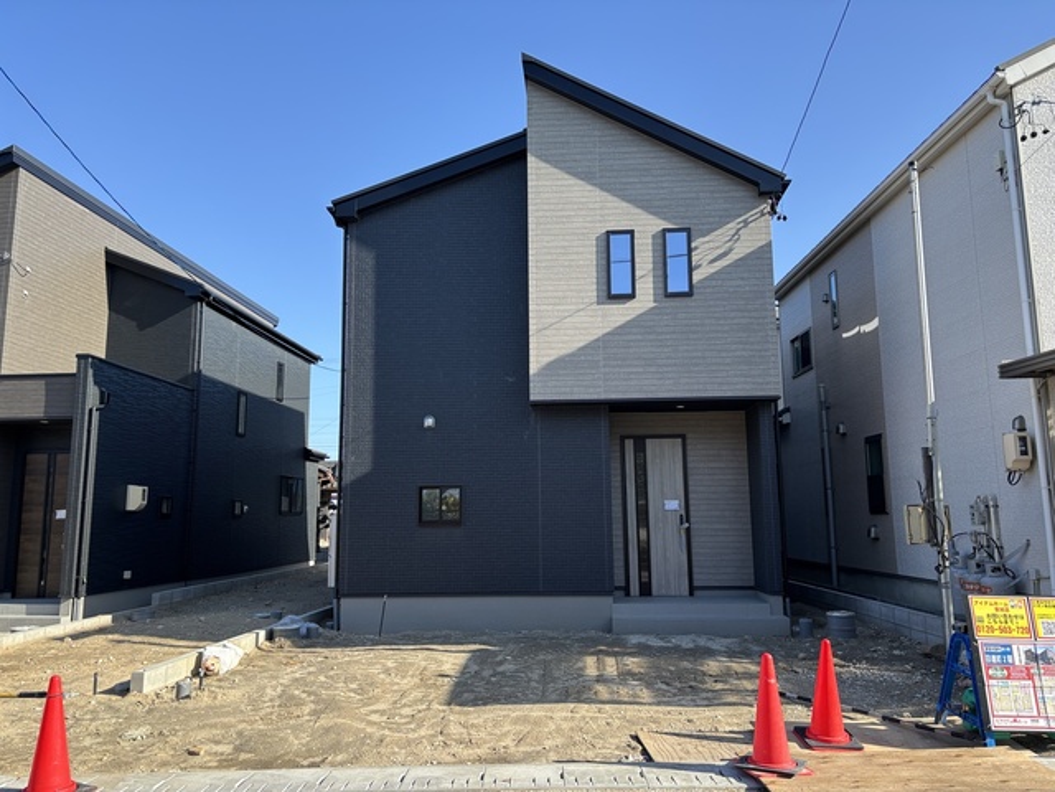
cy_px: 396
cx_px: 528
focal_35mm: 26
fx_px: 792
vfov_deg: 53.1
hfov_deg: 67.3
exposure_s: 1/1220
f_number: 1.6
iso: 50
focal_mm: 5.96
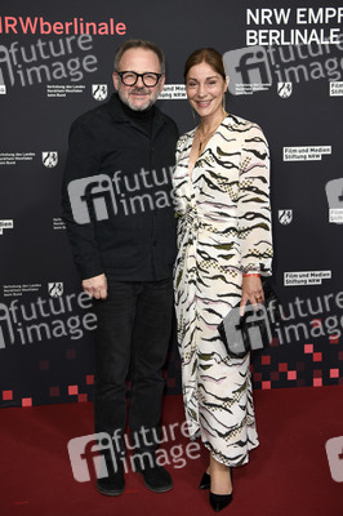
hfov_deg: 29.8
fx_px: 644
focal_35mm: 45
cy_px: 258
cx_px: 172
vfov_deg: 43.6
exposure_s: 1/250
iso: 800
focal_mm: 45
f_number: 4
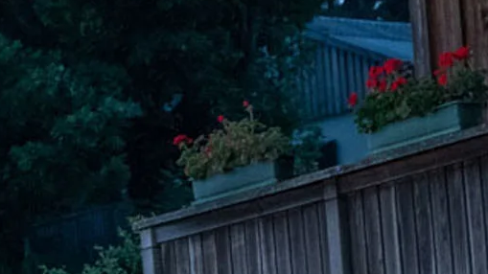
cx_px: 105
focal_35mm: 326
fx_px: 4217
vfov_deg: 3.7
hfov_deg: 6.6
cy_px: 580
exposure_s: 1/250
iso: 2800
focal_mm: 55
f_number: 3.8
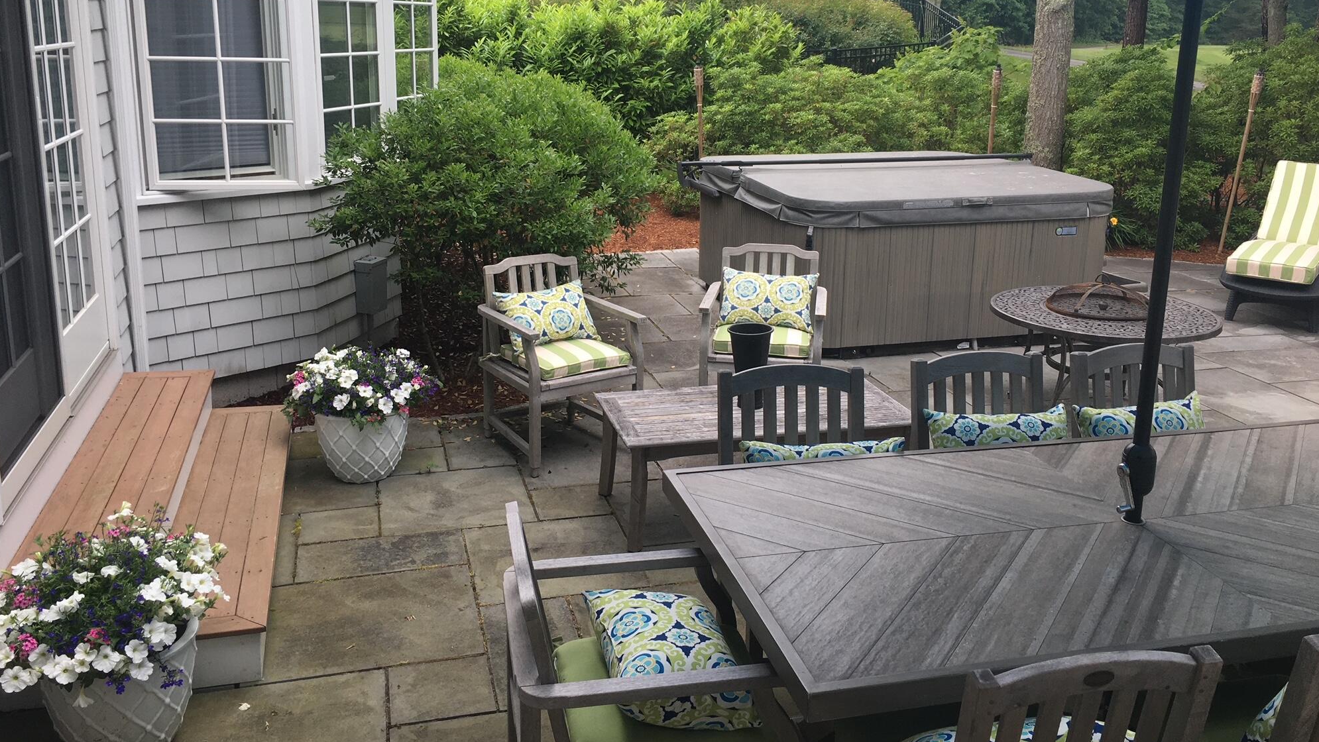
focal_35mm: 32
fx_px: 1119
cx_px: 664
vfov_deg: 36.5
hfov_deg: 61.0
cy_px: 284
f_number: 2.2
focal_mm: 4.15
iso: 25
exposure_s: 1/120
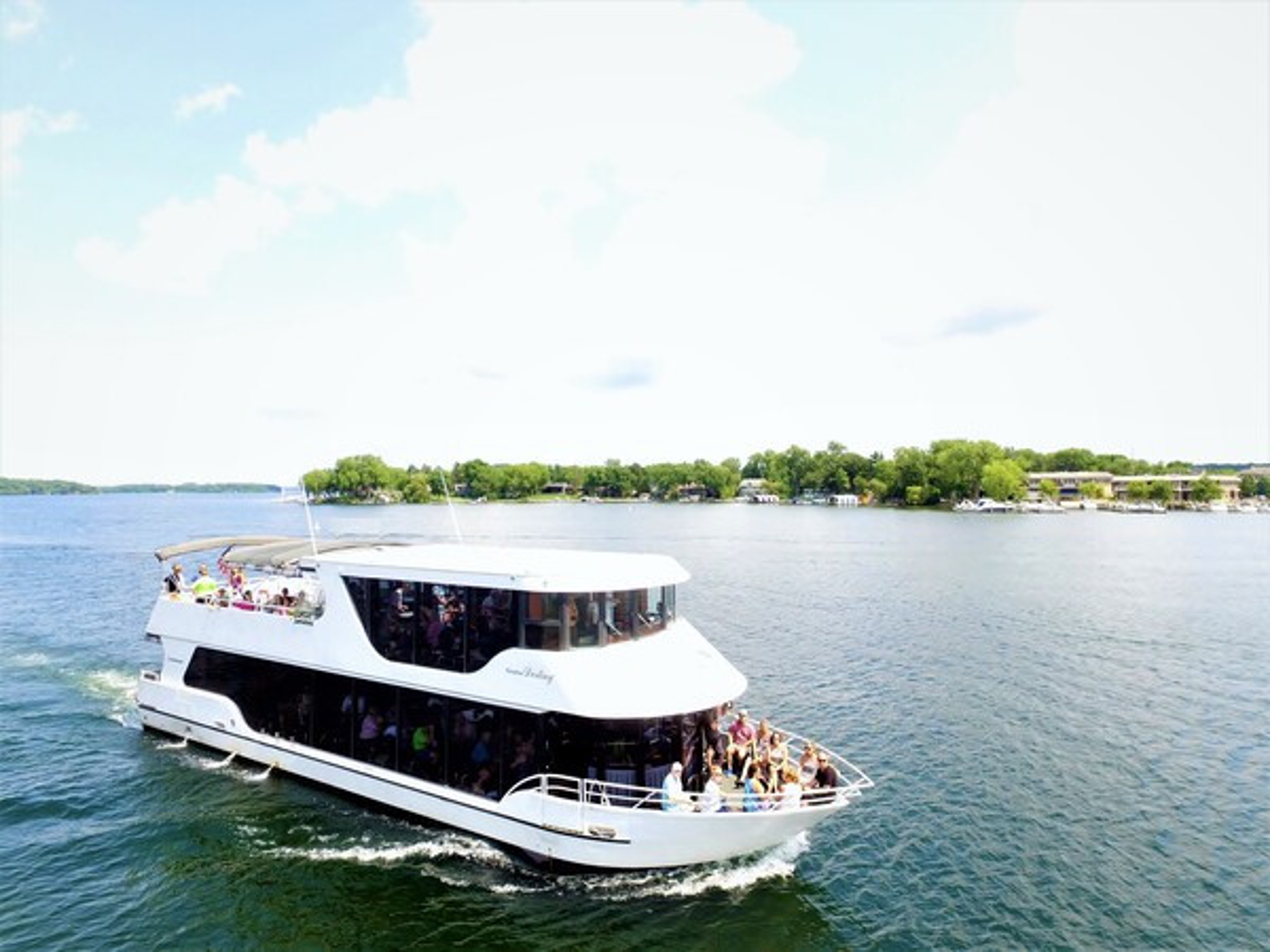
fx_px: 734
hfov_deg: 81.7
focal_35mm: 20
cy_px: 476
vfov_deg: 66.0
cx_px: 635
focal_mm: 3.61
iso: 100
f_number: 2.8
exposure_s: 1/352
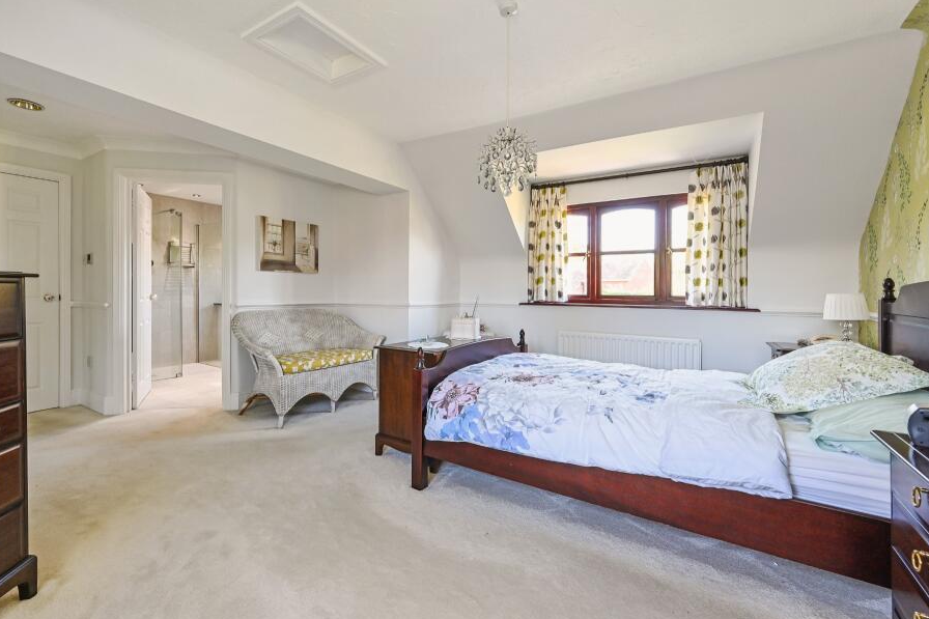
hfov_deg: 96.2
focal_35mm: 16
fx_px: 413
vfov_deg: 73.7
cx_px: 405
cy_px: 298
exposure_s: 1/15
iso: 400
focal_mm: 14
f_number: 8
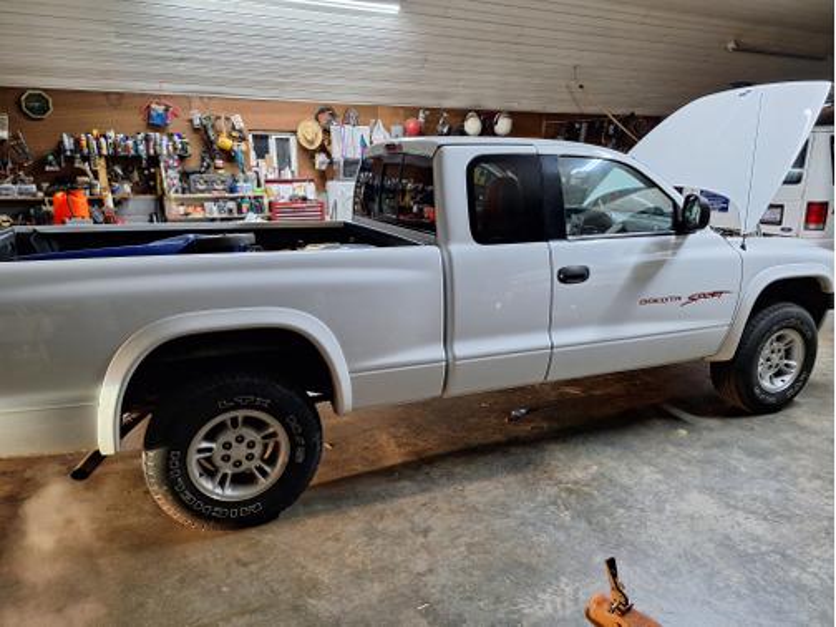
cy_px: 314
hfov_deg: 73.9
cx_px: 418
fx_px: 555
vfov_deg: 58.9
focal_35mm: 23
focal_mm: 5.54
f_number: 1.8
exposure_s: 1/30
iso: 200
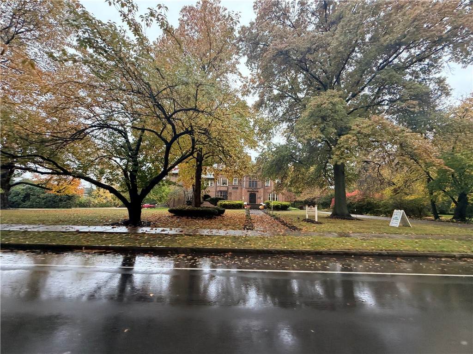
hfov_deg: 102.1
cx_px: 236
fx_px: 191
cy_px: 177
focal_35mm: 14
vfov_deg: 85.7
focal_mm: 2.22
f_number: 2.2
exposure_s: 1/122
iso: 64
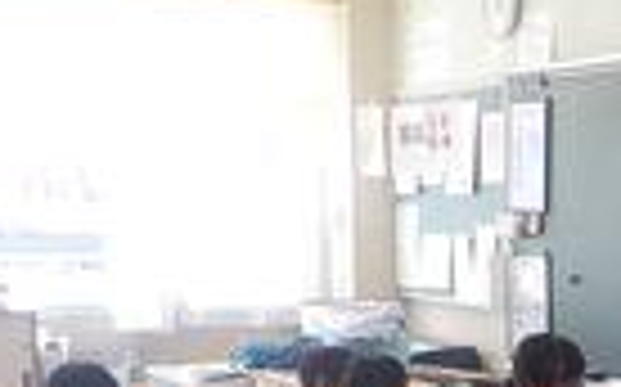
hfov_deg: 24.4
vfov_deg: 15.5
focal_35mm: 81
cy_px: 470
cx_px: 616
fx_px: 1370
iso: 125
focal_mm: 4.1
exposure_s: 1/60
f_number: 3.3
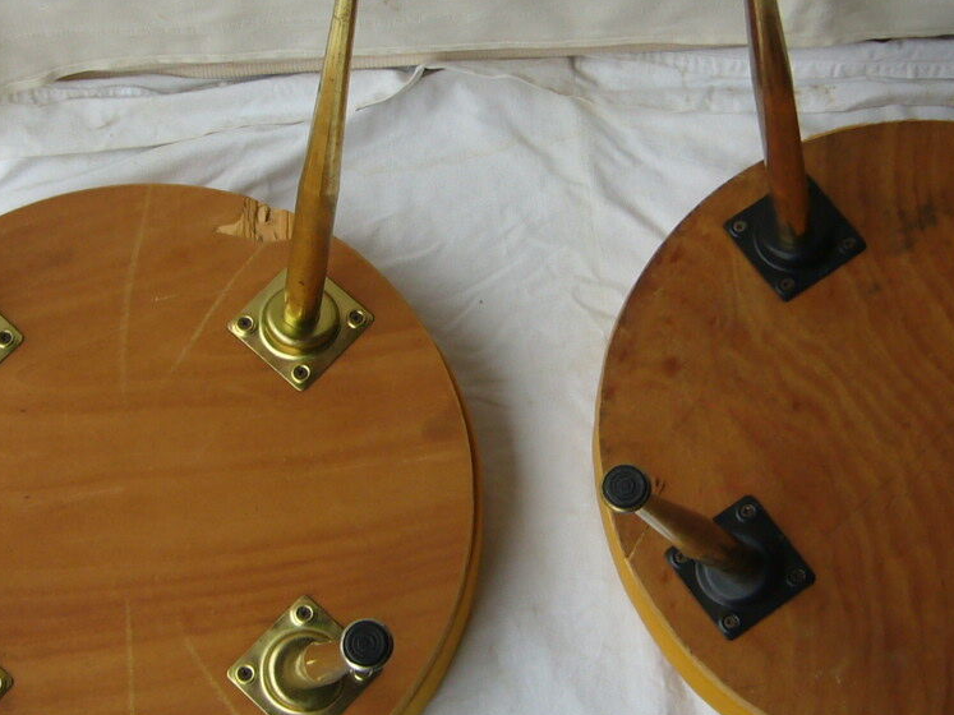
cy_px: 360
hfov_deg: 26.0
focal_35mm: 75
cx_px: 498
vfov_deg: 19.6
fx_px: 2067
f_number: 2.8
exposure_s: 1/60
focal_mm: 5.8
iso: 80
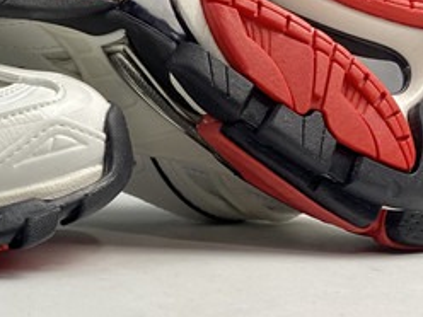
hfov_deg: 17.7
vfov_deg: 14.1
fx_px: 1283
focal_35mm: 105
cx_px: -102
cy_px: 85
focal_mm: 4.25
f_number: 1.8
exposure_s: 1/121
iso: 64
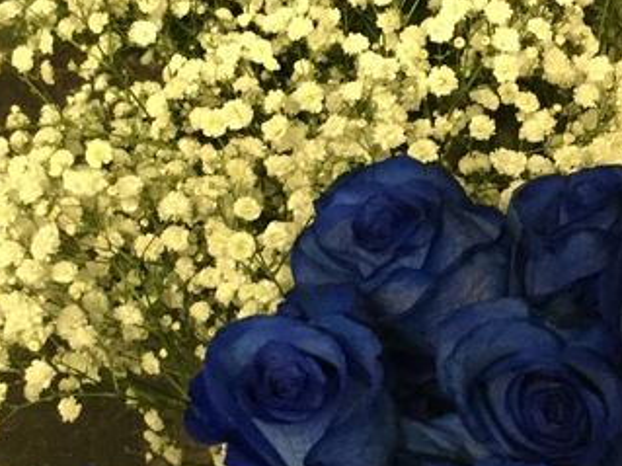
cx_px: 369
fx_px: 1257
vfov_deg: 20.8
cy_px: 359
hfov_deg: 27.7
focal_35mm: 70
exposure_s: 1/15
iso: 200
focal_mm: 3.3
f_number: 2.4
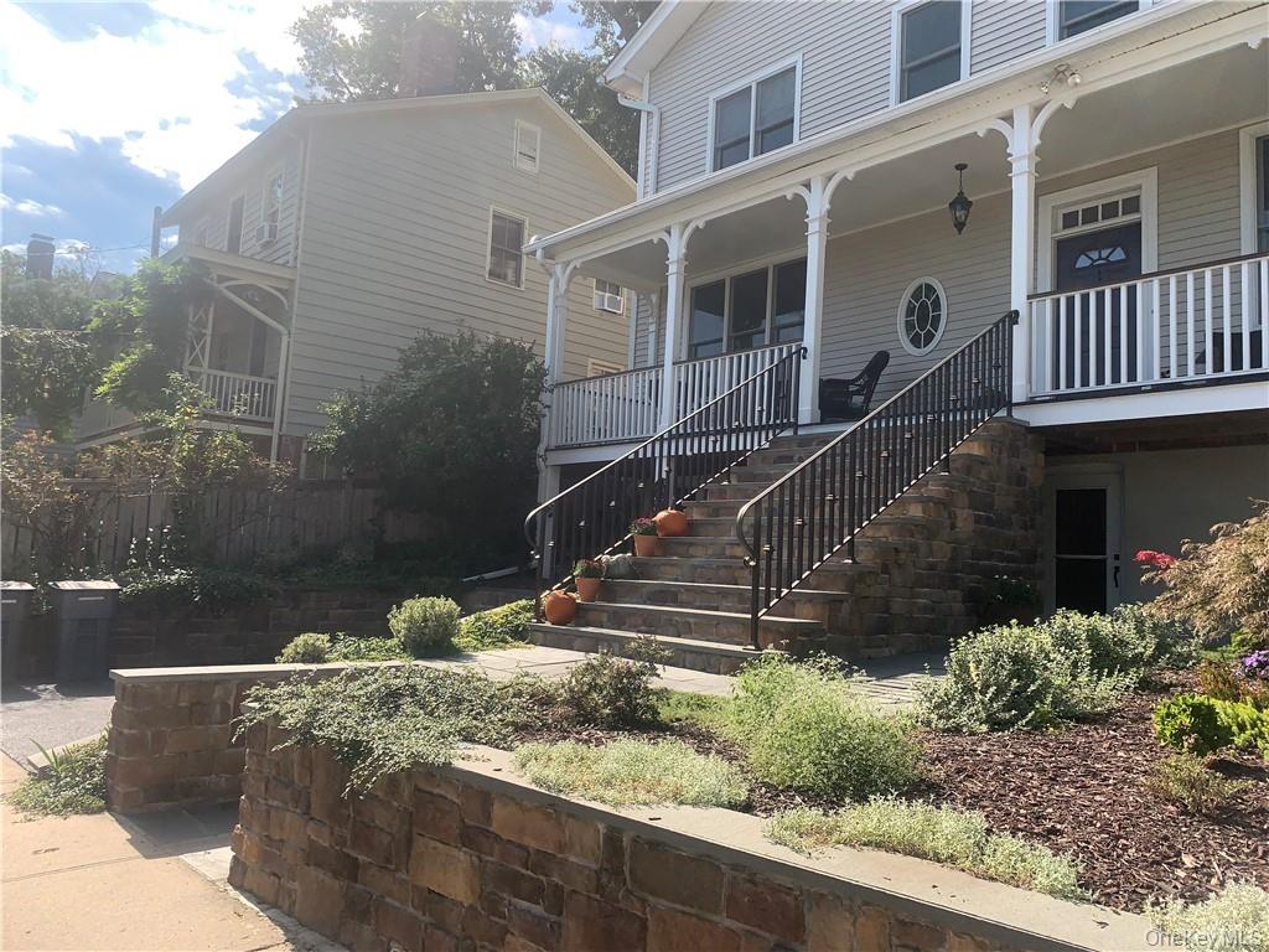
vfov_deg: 53.1
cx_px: 634
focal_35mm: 26
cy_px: 476
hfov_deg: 67.3
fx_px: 953
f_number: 1.8
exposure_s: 1/2114
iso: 25
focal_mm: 4.25
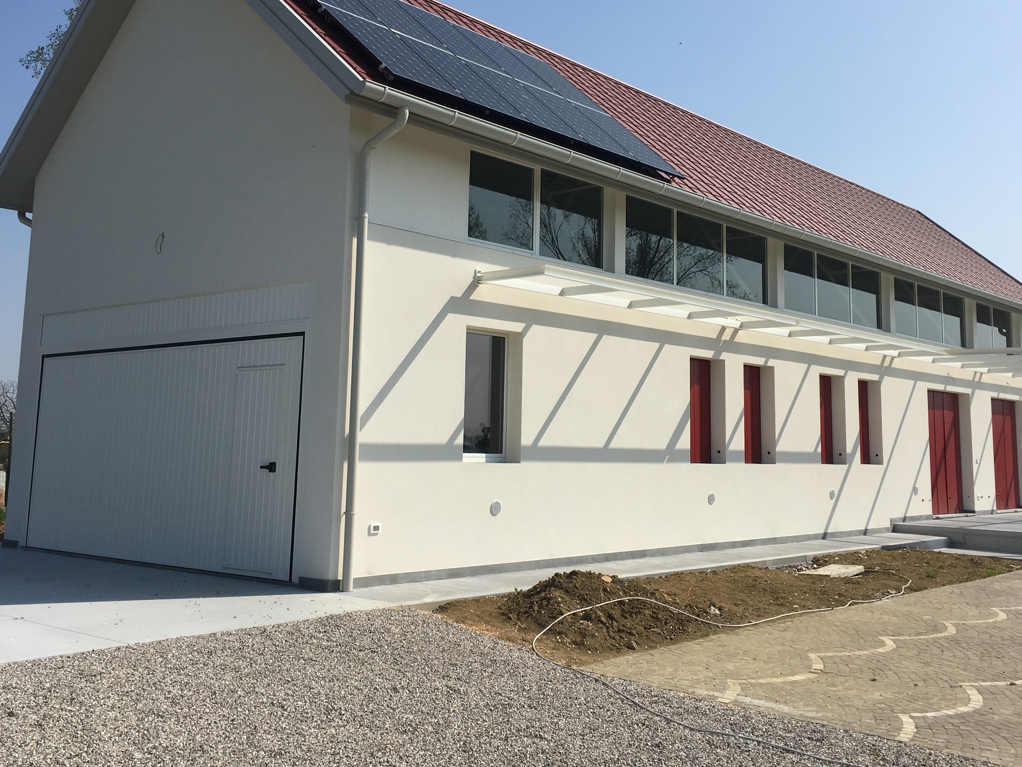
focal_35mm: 37
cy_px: 279
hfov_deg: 50.0
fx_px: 1092
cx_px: 570
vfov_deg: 38.4
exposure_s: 1/2959
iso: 25
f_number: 2.2
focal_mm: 4.15
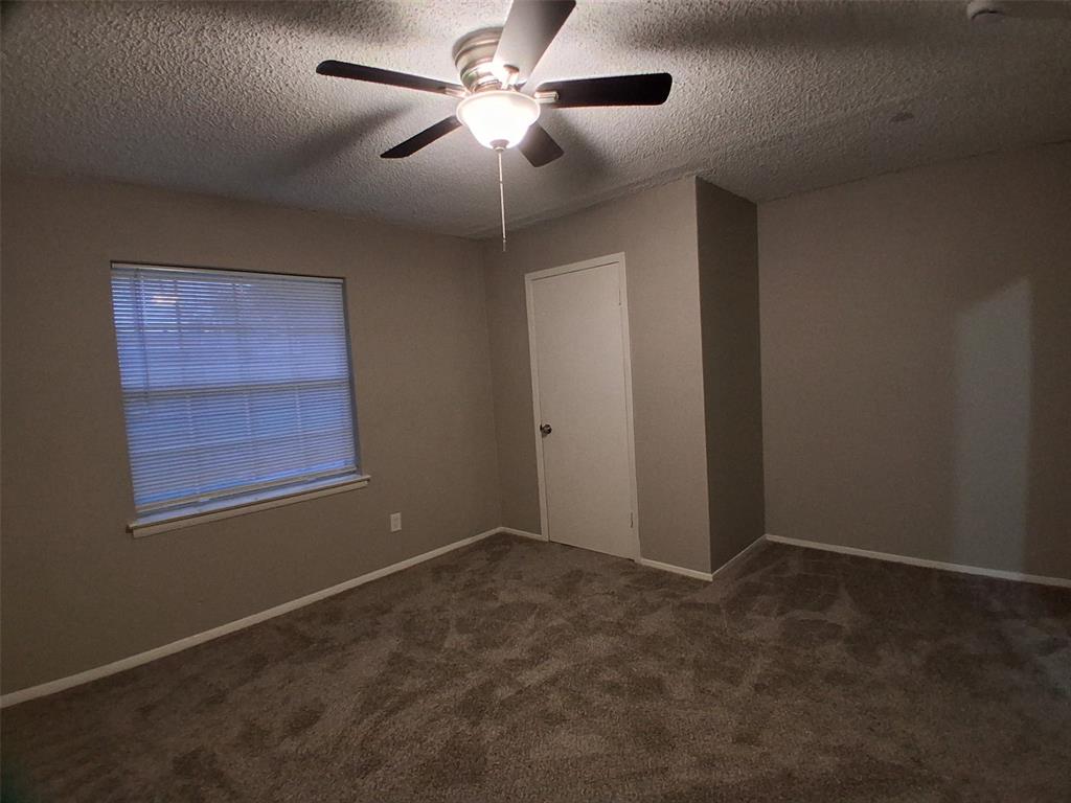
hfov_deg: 91.0
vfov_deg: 74.7
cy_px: 402
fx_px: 526
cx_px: 536
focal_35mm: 17
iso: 320
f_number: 2.2
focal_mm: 1.4
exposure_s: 1/40
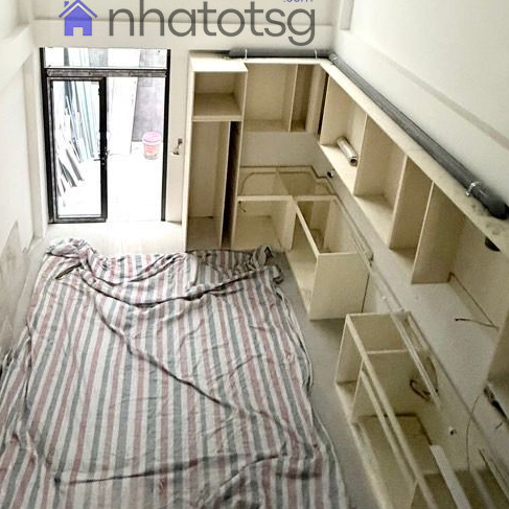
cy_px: 20
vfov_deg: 51.1
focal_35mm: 26
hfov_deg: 60.1
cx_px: 188
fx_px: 433
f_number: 2.2
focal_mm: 2.22
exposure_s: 1/60
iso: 640
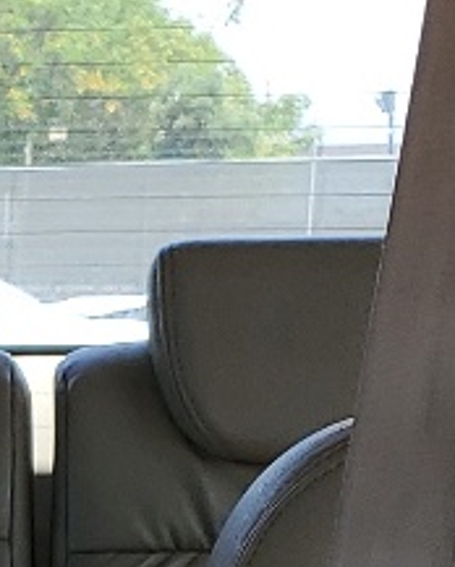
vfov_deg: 10.0
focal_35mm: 187
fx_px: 3143
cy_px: 888
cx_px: -476
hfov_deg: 7.9
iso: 50
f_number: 1.5
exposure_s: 1/182
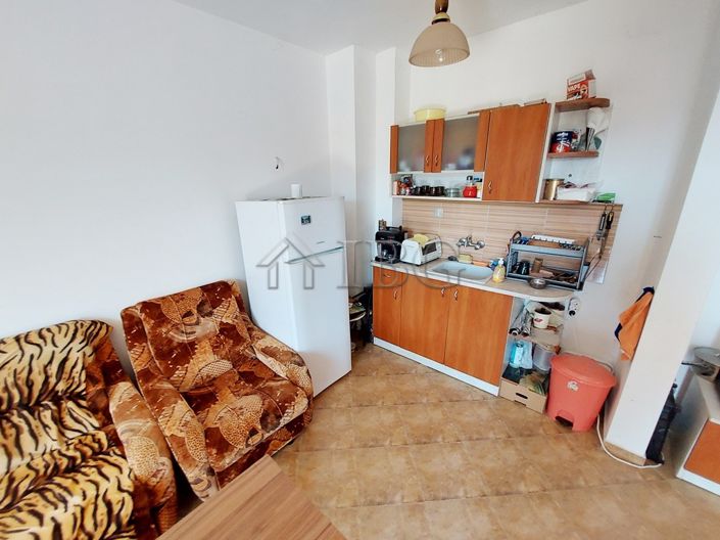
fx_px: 270
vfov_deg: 89.9
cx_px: 360
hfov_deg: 106.2
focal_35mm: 13
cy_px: 270
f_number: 2.2
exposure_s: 1/50
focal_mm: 1.74
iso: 100
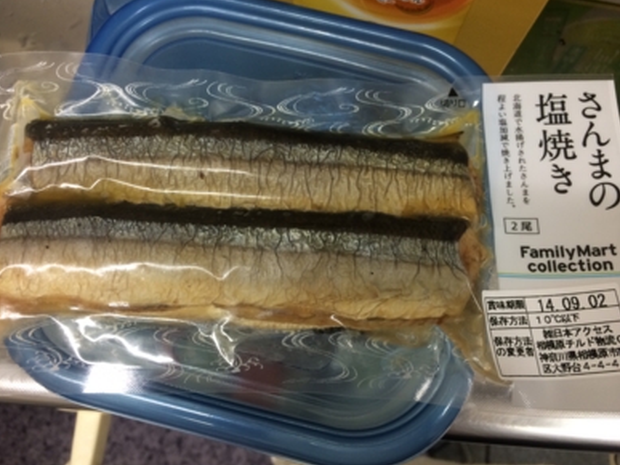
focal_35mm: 31
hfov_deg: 58.4
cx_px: 306
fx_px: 555
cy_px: 226
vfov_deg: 45.4
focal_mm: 4.12
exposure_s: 1/33
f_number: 2.2
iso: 160
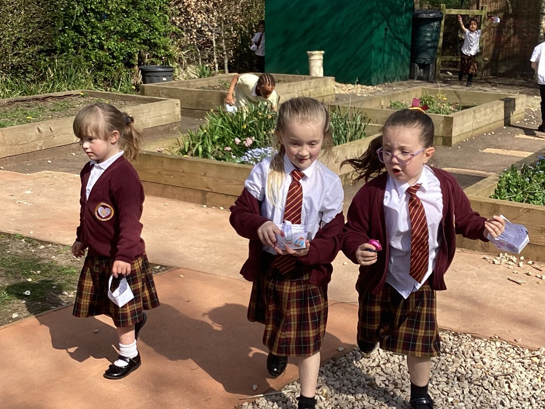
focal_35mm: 54
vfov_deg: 27.0
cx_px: 301
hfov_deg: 35.5
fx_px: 850
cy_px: 220
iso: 25
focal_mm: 3.3
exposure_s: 1/936
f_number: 2.4
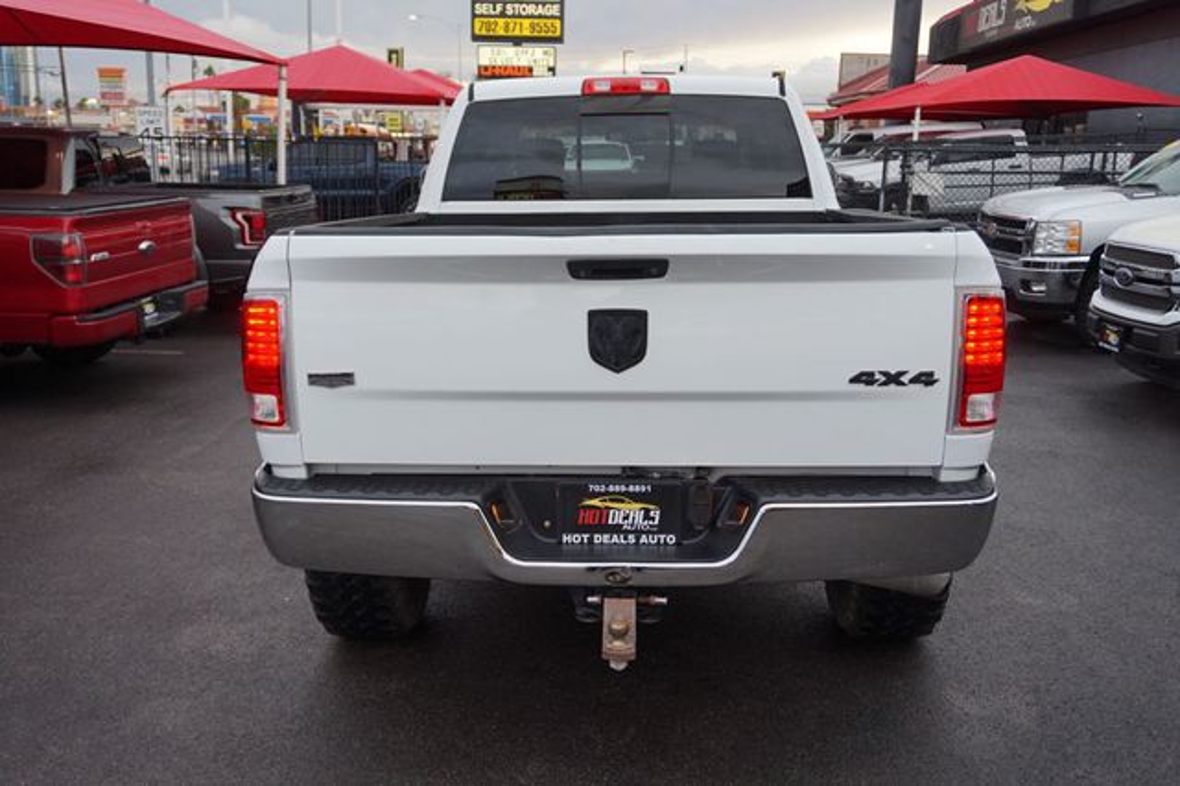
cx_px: 590
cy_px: 393
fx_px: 1032
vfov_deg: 41.7
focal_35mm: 32
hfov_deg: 59.5
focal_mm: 21
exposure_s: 1/60
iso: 200
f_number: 4
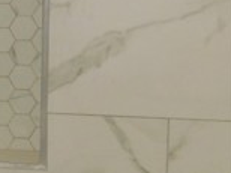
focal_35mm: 125
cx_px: -243
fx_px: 833
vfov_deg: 11.8
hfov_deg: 13.4
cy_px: 75
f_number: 3.2
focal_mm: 5.3
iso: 400
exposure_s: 1/25
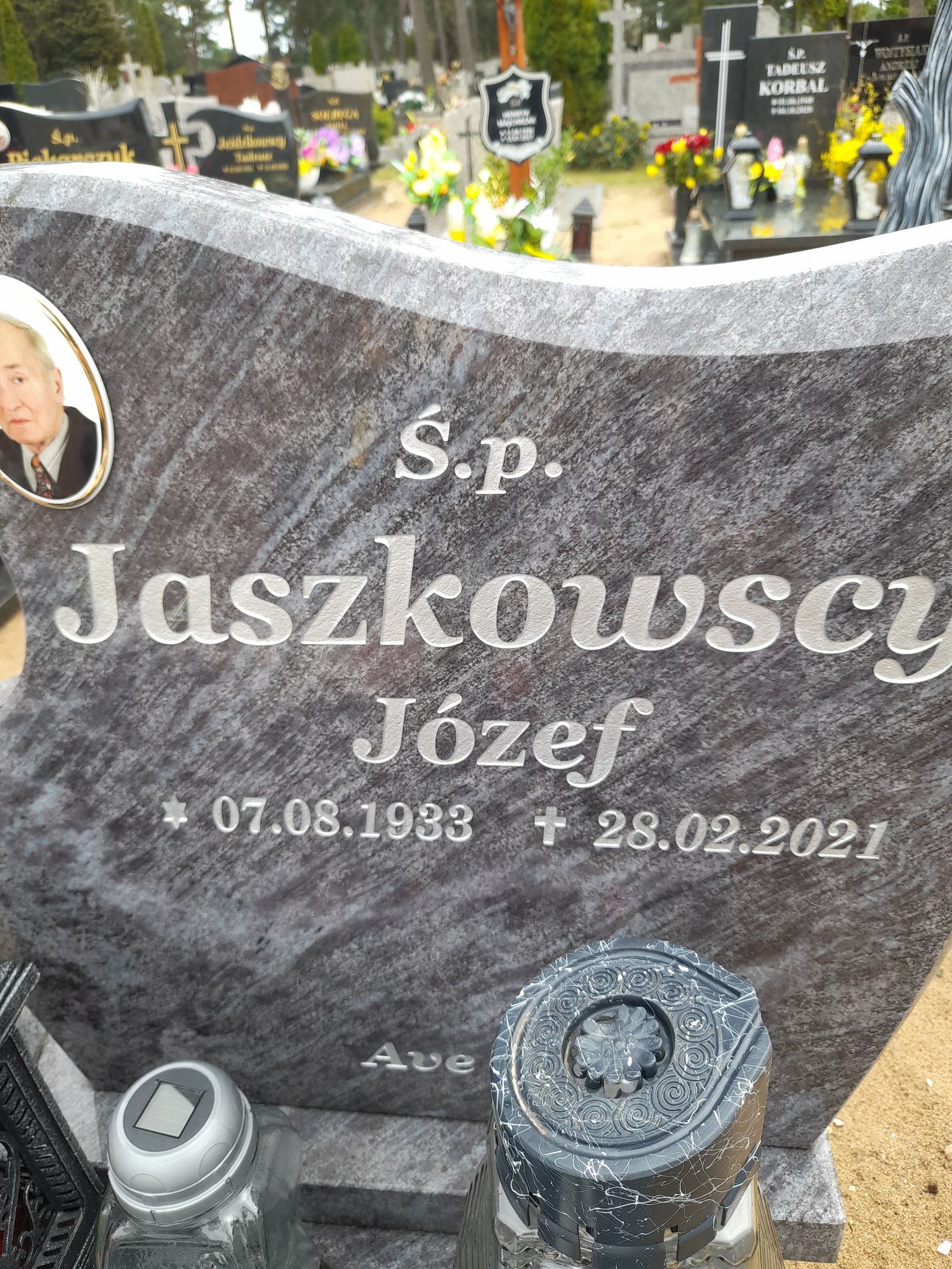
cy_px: 634
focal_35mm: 25
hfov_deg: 54.9
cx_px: 476
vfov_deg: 69.4
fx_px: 917
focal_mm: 4.6
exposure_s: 1/100
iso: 20
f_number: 2
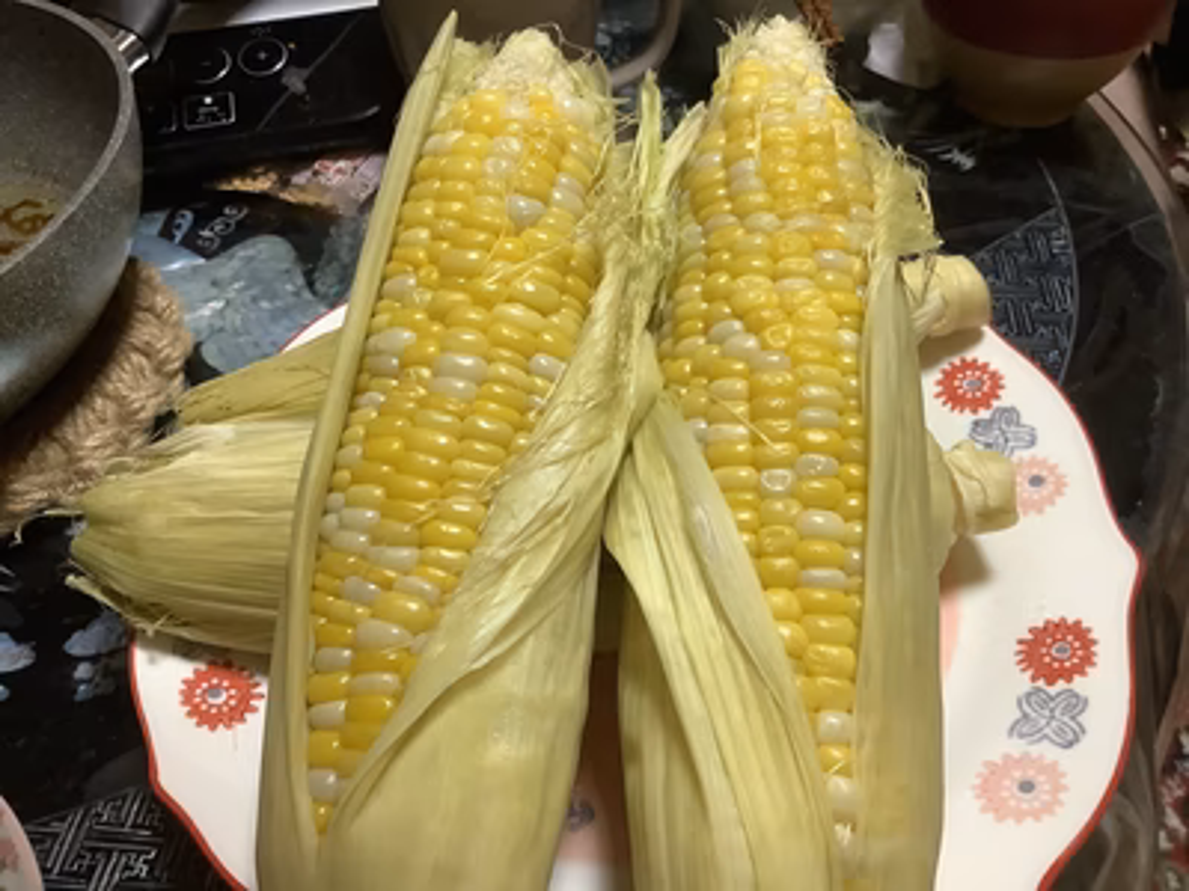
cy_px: 446
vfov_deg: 45.4
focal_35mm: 31
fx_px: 1065
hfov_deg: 58.4
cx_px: 594
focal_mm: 3.3
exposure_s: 1/50
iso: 200
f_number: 2.4
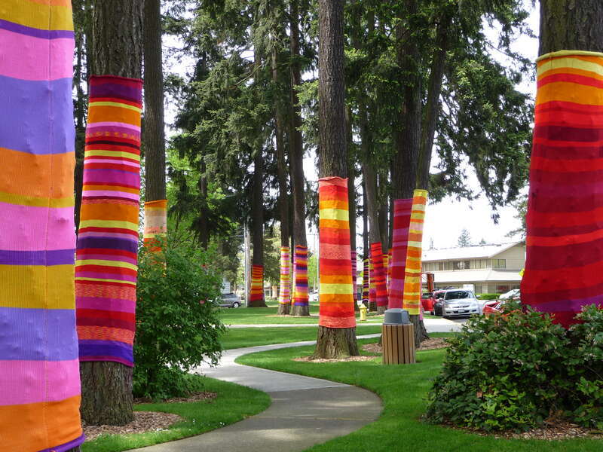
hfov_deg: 39.7
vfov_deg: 30.3
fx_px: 836
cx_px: 302
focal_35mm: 48
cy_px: 226
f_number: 4.2
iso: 100
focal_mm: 8
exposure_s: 1/125
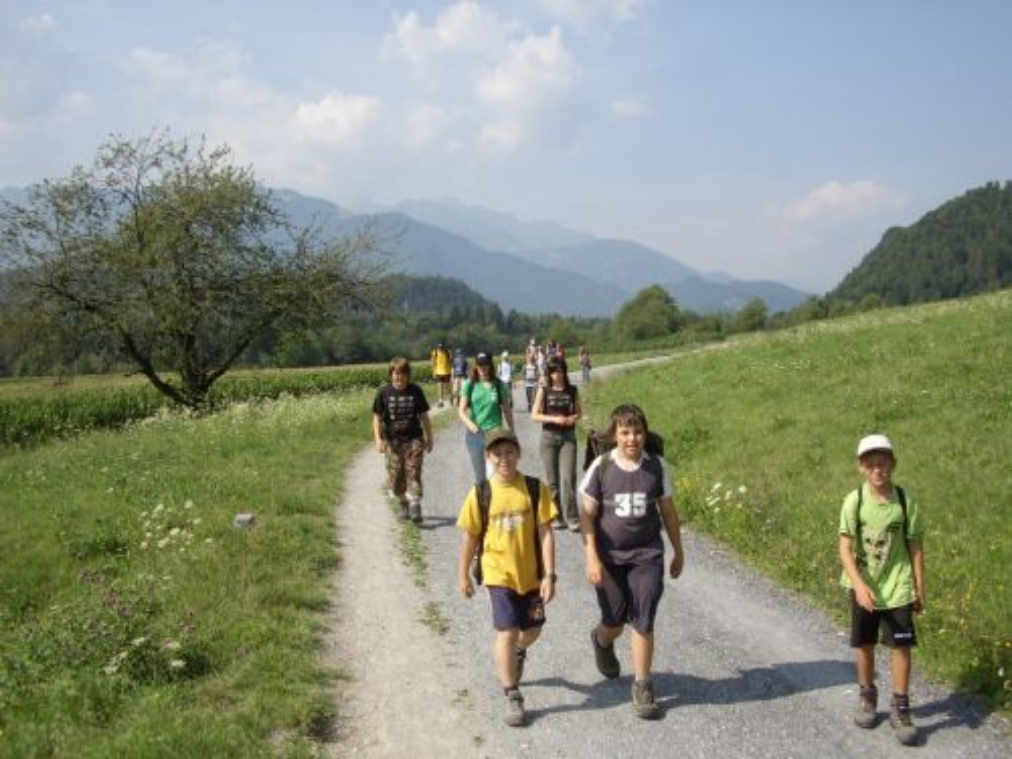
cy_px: 380
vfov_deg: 46.8
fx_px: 877
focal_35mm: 30
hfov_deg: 60.0
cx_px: 506
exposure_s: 1/594
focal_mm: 5.8
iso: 71
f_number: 4.1
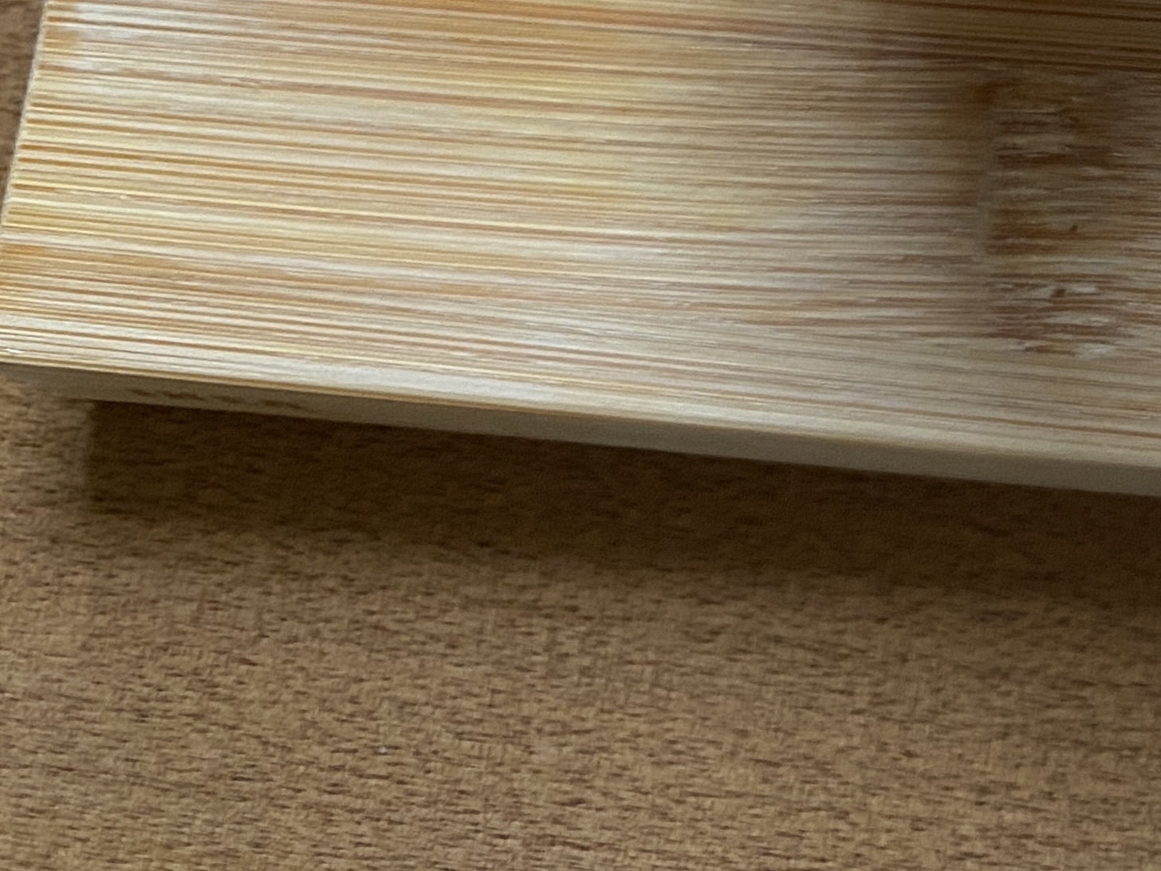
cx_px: 1569
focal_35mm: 72
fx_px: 2415
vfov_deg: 18.8
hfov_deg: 23.4
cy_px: -292
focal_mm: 4.25
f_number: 1.8
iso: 125
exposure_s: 1/68
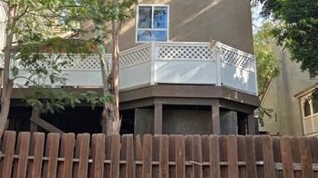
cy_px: 39
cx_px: 156
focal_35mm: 46
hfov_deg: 44.6
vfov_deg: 25.5
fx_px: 388
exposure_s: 1/343
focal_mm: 6.3
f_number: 1.7
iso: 12
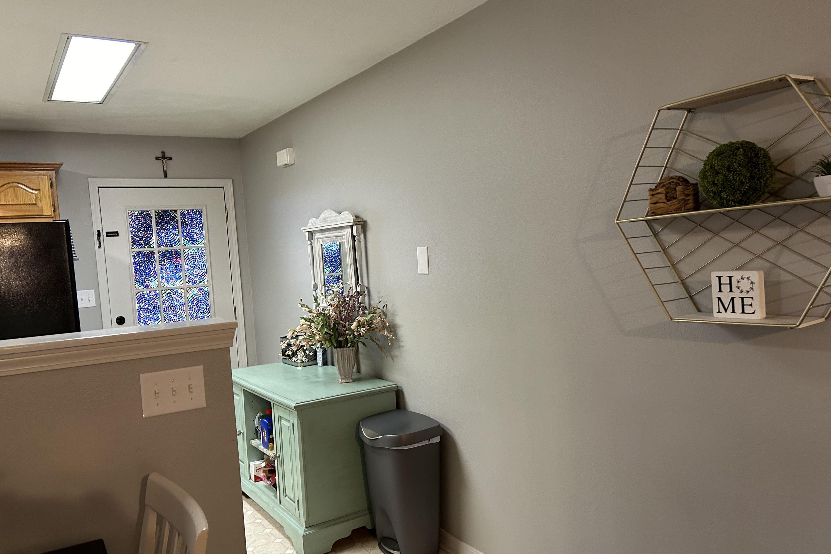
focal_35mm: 28
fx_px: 646
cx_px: 408
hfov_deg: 65.5
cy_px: 285
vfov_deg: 46.4
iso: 200
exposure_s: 1/60
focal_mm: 5.7
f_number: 1.5
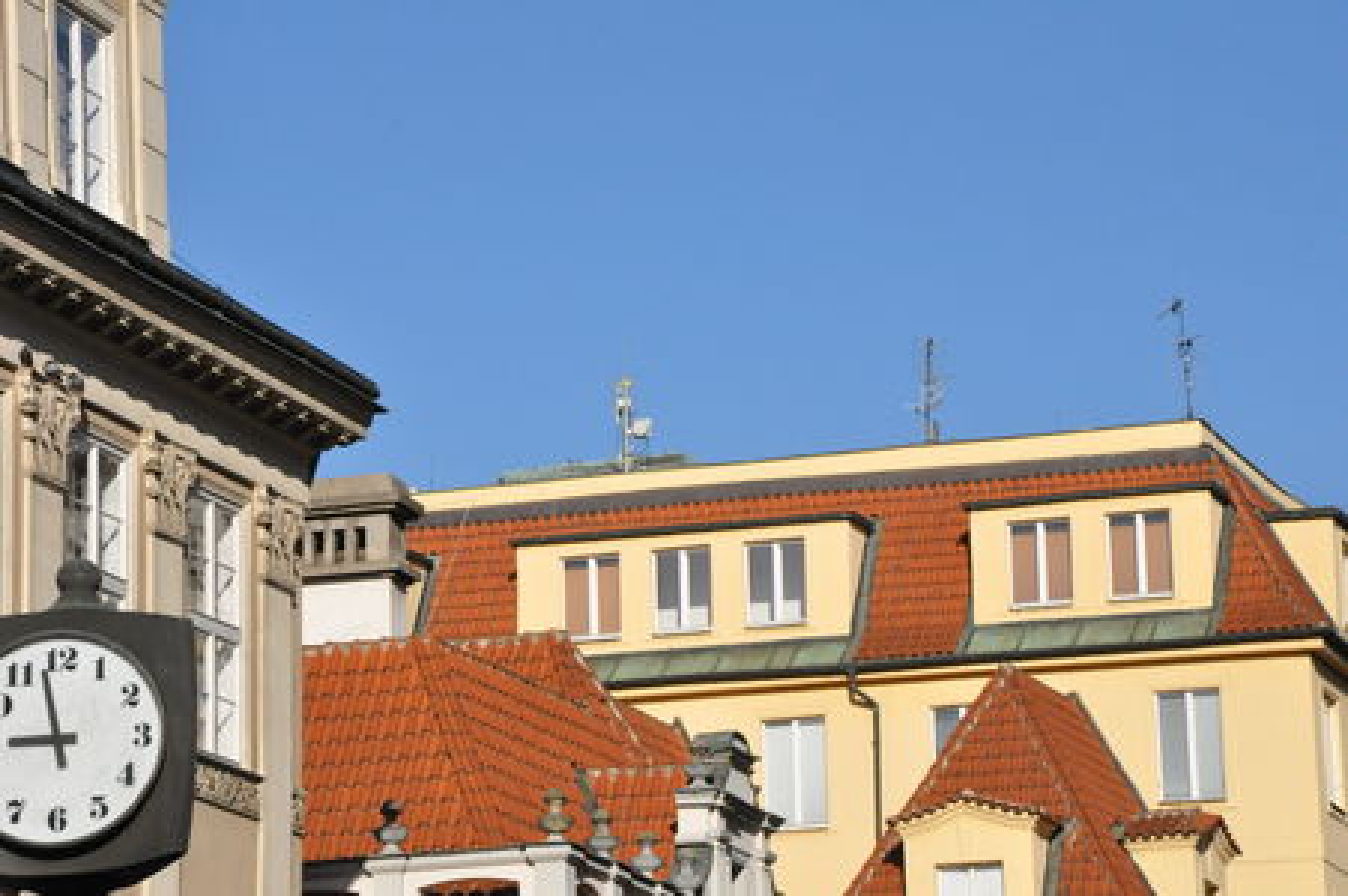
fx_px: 5893
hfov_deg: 13.0
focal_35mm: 158
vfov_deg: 8.7
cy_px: 448
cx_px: 674
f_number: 18
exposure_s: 1/1250
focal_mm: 105
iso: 1600
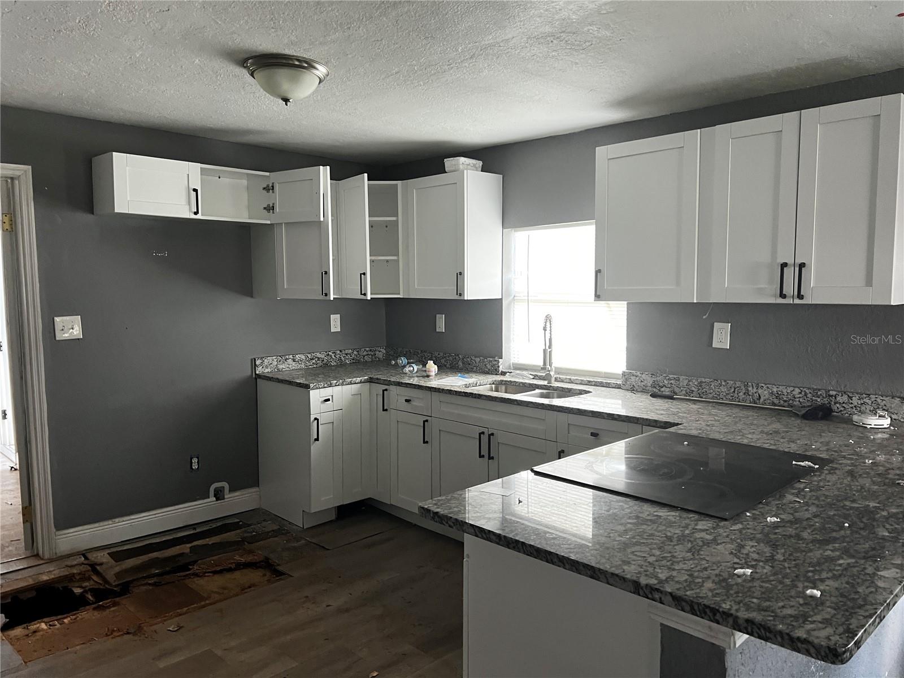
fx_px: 679
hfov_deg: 67.3
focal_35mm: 26
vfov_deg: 53.1
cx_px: 452
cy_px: 339
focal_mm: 5.7
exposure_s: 1/60
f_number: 1.5
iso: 125
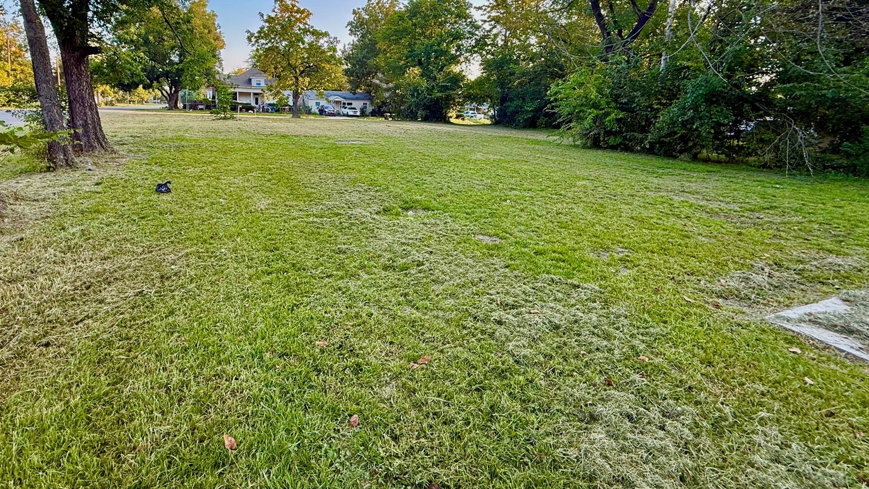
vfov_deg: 59.6
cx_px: 380
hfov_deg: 92.2
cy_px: 164
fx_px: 415
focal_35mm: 18
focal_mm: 2.22
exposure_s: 1/122
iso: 64
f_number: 2.2
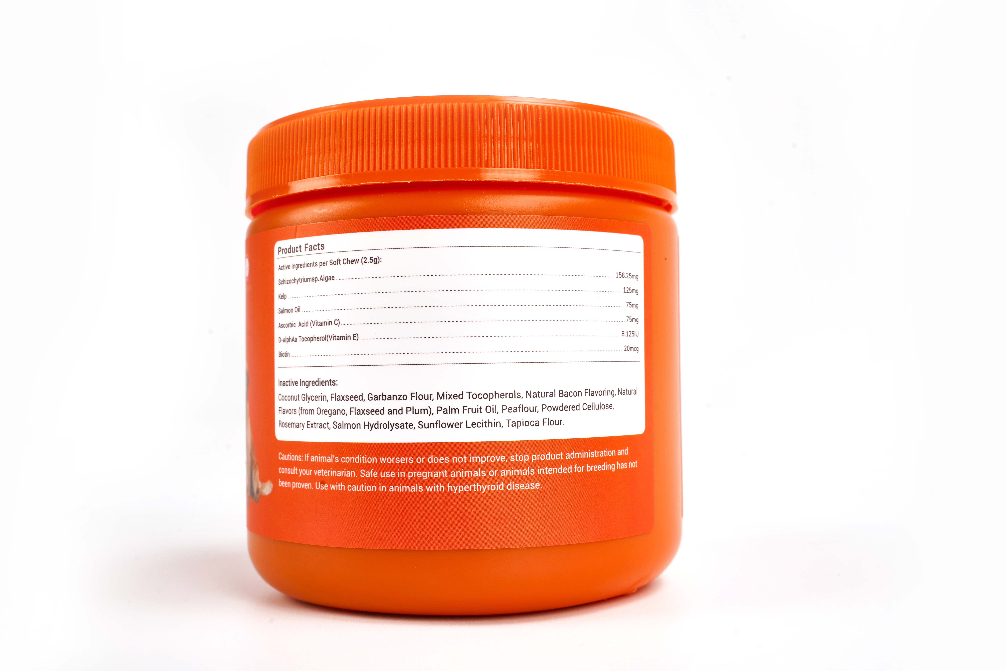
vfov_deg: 32.6
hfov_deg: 47.4
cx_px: 503
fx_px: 1146
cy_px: 336
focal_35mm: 41
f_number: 16
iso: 100
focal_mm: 41
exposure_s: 1/80
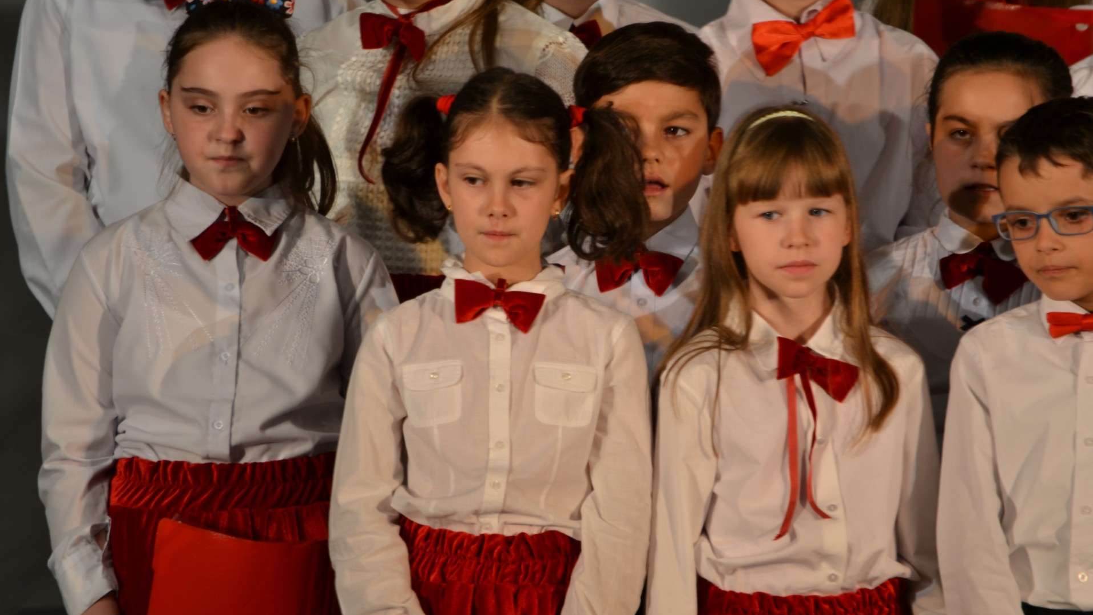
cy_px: 277
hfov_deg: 4.6
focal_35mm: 472
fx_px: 13680
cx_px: 547
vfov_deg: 2.6
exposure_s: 1/13
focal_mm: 300
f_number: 5.6
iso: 100
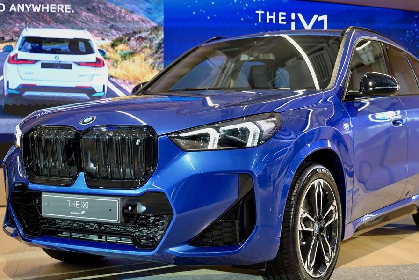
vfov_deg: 24.2
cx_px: 224
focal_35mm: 56
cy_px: 144
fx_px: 652
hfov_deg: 35.6
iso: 1600
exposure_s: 1/160
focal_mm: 49
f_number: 3.5
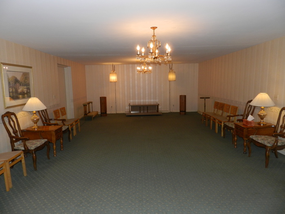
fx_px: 189
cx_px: 142
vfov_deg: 58.9
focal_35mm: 23
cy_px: 107
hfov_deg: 73.9
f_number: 3.4
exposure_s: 1/30
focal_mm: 4
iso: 200
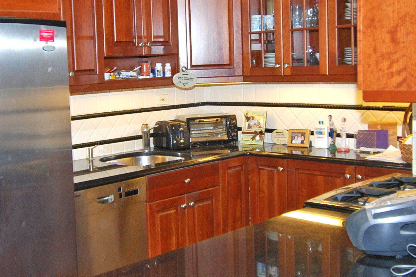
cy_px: 122
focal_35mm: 57
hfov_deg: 34.9
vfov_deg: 23.8
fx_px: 659
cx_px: 157
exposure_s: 1/60
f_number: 4
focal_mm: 12
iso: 200
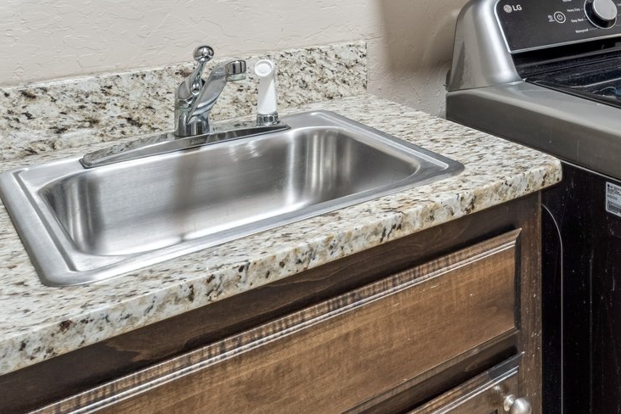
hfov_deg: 37.5
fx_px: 730
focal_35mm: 42
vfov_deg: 28.0
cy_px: -75
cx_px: 703
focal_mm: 15.1
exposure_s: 1/3.33
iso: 100
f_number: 10
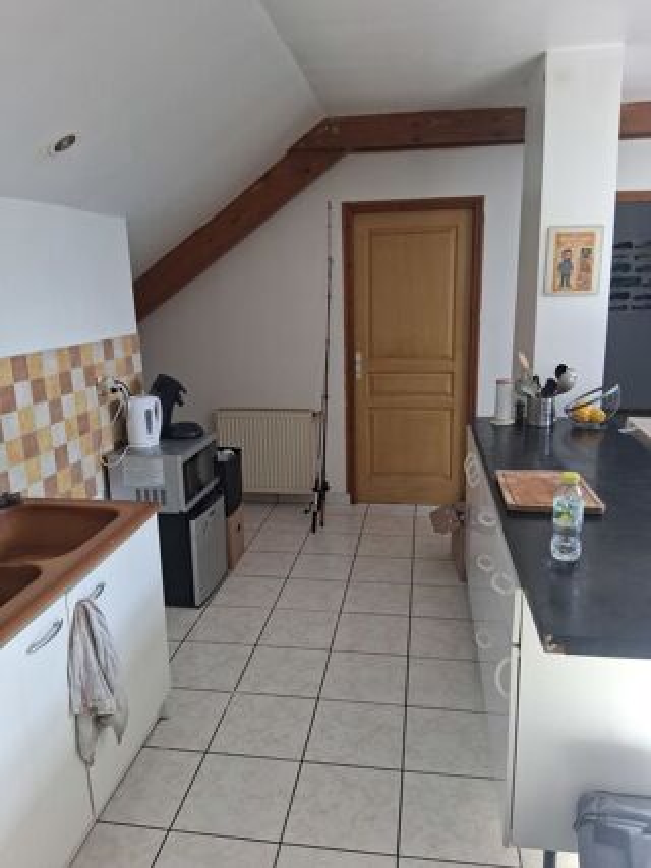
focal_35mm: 26
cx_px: 326
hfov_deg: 53.0
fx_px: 652
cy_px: 434
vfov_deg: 67.3
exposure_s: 1/100
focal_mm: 3.98
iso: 125
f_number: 1.8
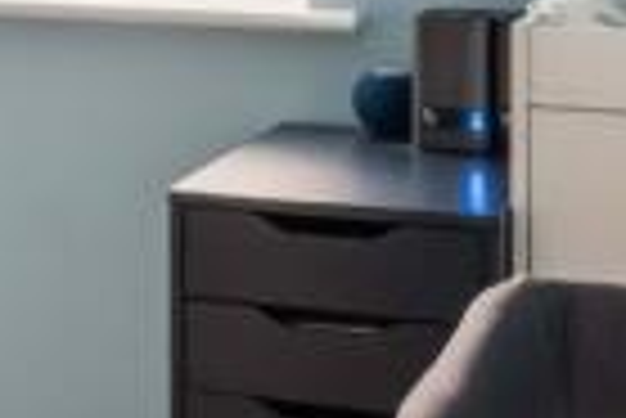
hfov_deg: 16.1
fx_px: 2054
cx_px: -261
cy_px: -117
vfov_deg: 11.4
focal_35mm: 118
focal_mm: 16
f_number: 10
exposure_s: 1/1.25
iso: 6400
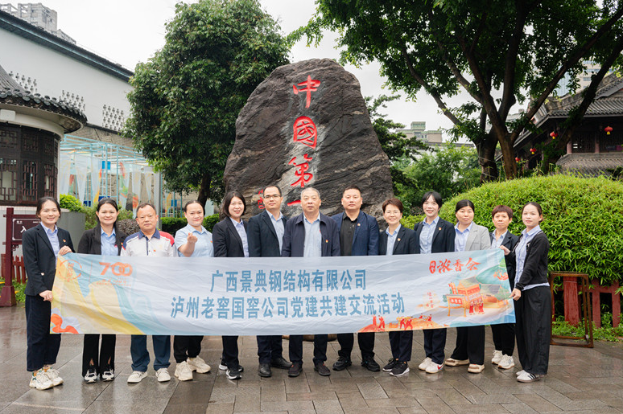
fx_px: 536
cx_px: 312
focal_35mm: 31
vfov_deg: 42.3
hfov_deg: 60.3
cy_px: 207
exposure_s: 1/320
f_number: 8
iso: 1250
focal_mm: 30
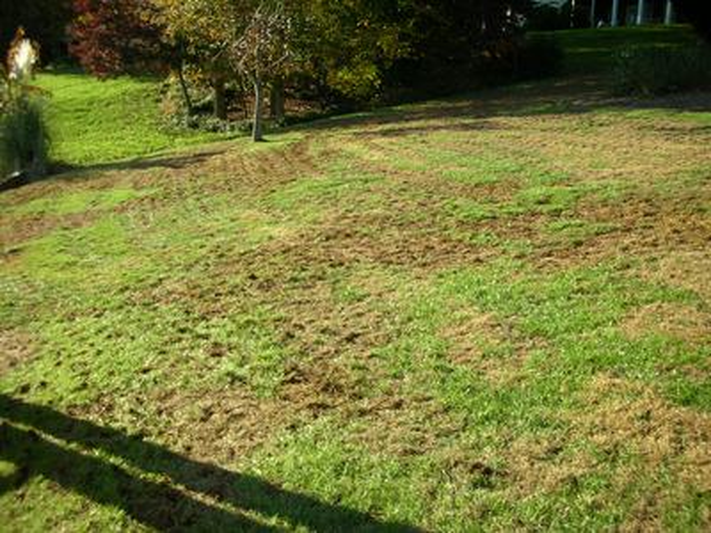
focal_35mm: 35
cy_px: 266
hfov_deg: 52.6
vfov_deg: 40.7
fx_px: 719
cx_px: 356
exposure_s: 1/47
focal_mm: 5.8
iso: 50
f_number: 8.5
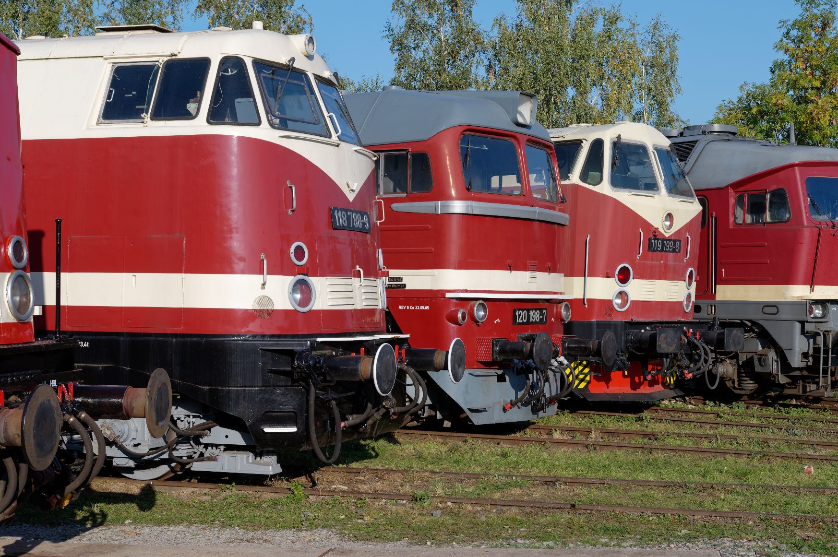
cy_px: 277
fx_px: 1419
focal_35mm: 61
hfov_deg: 32.8
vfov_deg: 22.2
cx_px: 488
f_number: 8
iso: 100
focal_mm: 52
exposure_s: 1/250
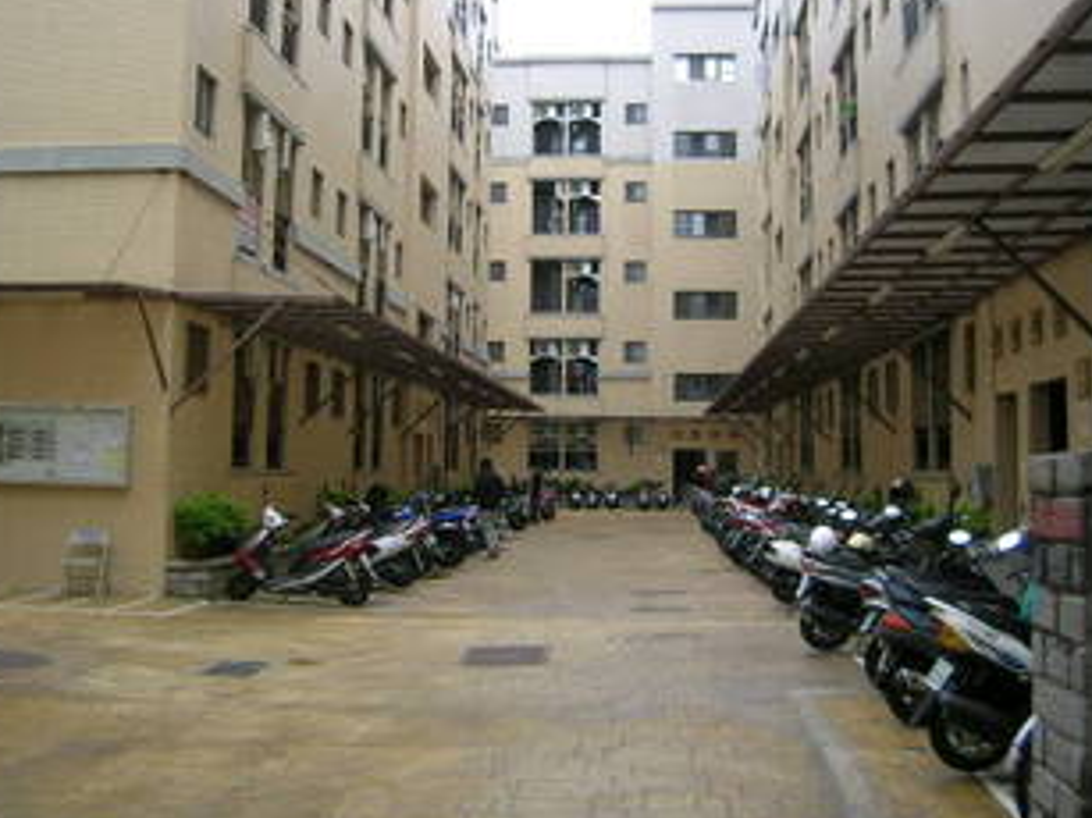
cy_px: 373
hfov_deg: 45.8
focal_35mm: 41
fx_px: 1293
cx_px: 530
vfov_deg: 35.1
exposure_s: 1/104
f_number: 2.8
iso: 50
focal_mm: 5.4
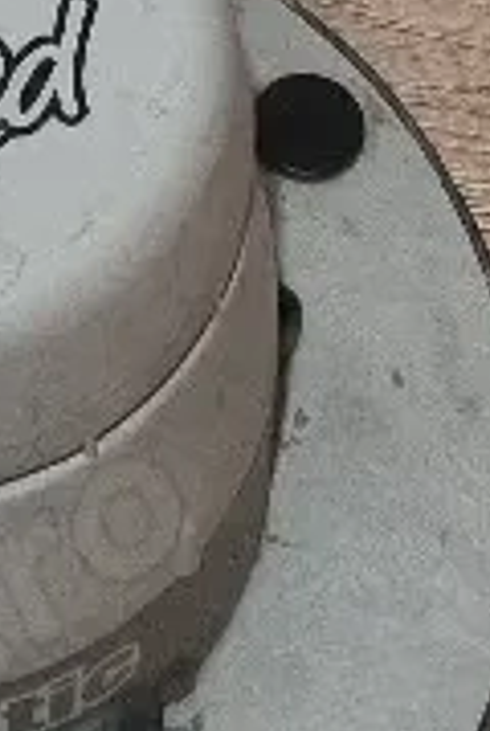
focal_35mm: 201
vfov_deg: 9.0
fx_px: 4088
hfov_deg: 6.8
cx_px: 16
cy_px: -1182
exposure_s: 1/50
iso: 400
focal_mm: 5.4
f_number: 1.8
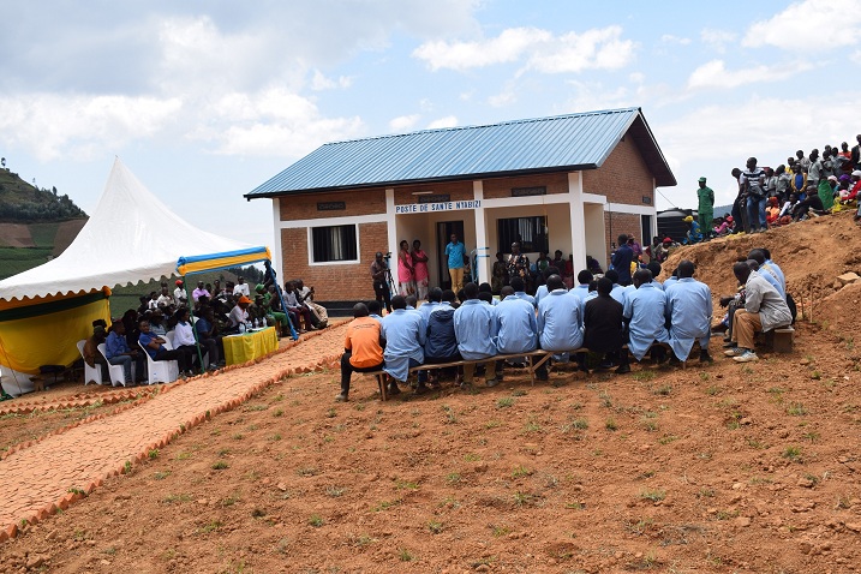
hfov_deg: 51.3
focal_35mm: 38
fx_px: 897
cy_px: 287
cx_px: 430
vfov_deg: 35.5
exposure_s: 1/200
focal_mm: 25
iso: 100
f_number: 9
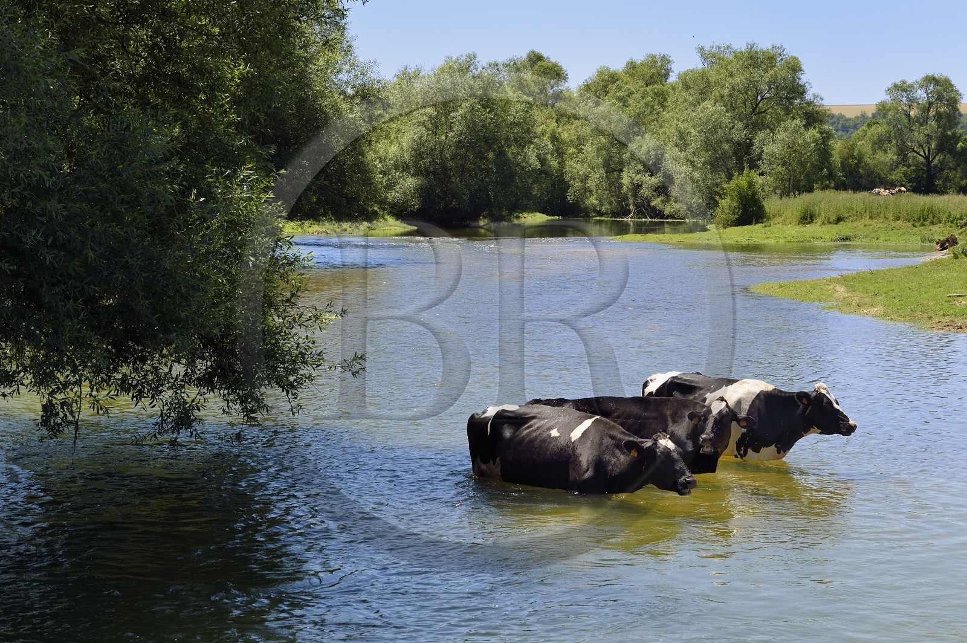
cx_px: 484
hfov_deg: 24.8
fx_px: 2201
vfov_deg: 16.6
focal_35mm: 82
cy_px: 322
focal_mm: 82
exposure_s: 1/250
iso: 200
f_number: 10
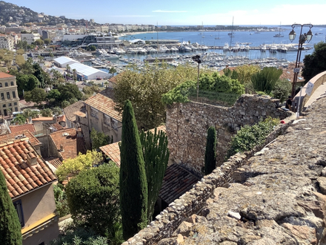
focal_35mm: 31
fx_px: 292
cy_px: 122
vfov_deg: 45.4
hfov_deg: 58.4
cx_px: 163
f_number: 2.4
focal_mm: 3.3
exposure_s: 1/849
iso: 25
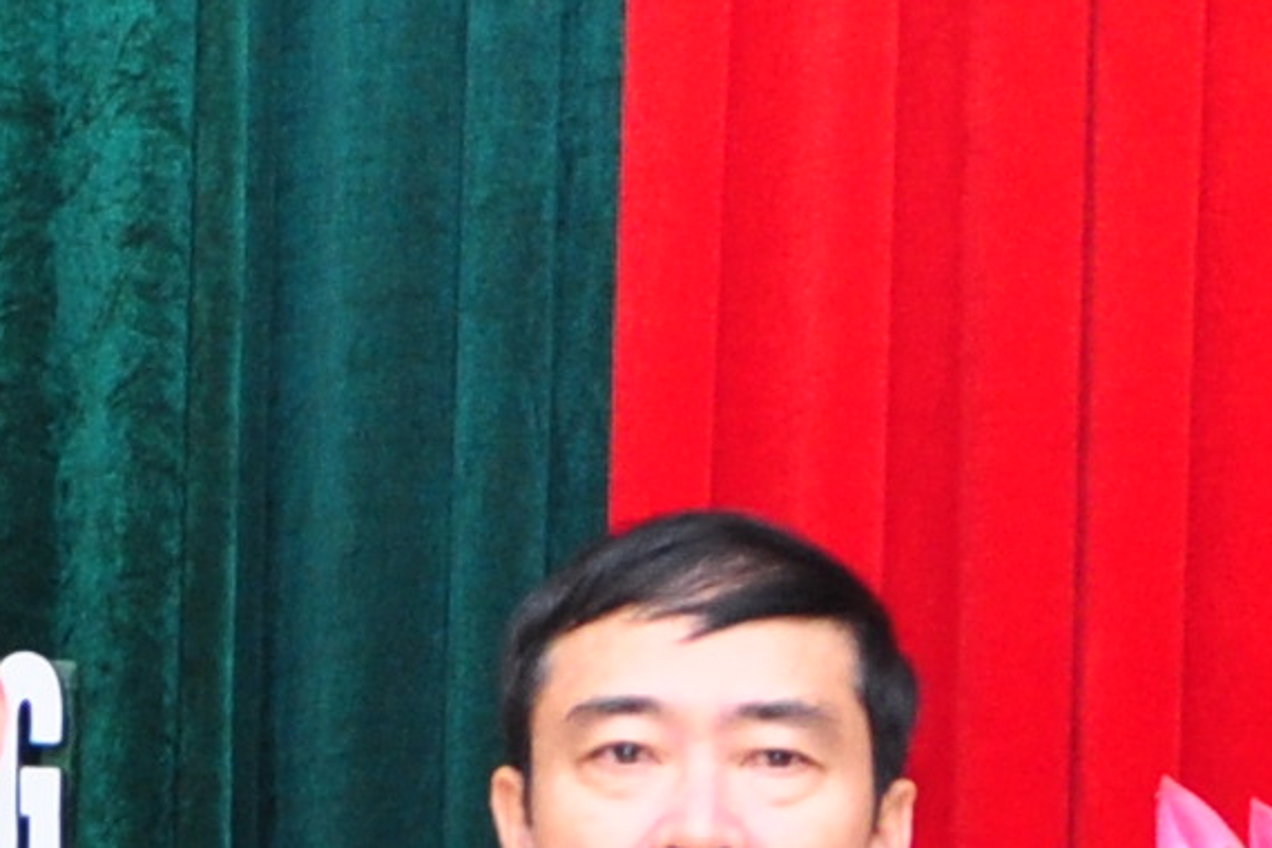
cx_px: 2111
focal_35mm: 237
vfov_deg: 5.7
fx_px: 8365
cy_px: 1729
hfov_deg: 8.4
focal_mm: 21
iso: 500
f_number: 3.8
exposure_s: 1/200
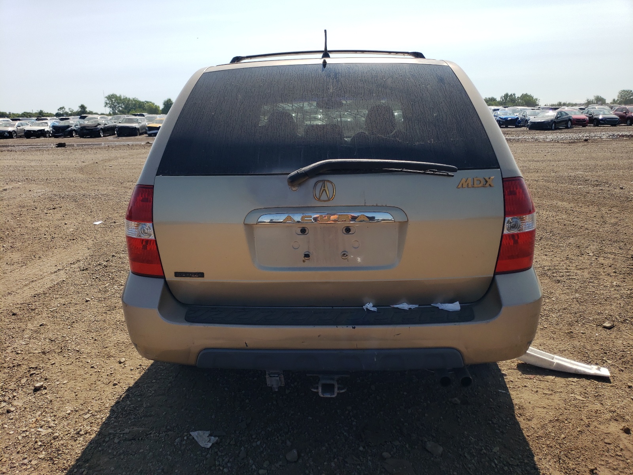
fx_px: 475
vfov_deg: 53.1
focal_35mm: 26
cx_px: 316
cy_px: 238
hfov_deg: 67.3
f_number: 1.5
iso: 50
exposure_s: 1/3333
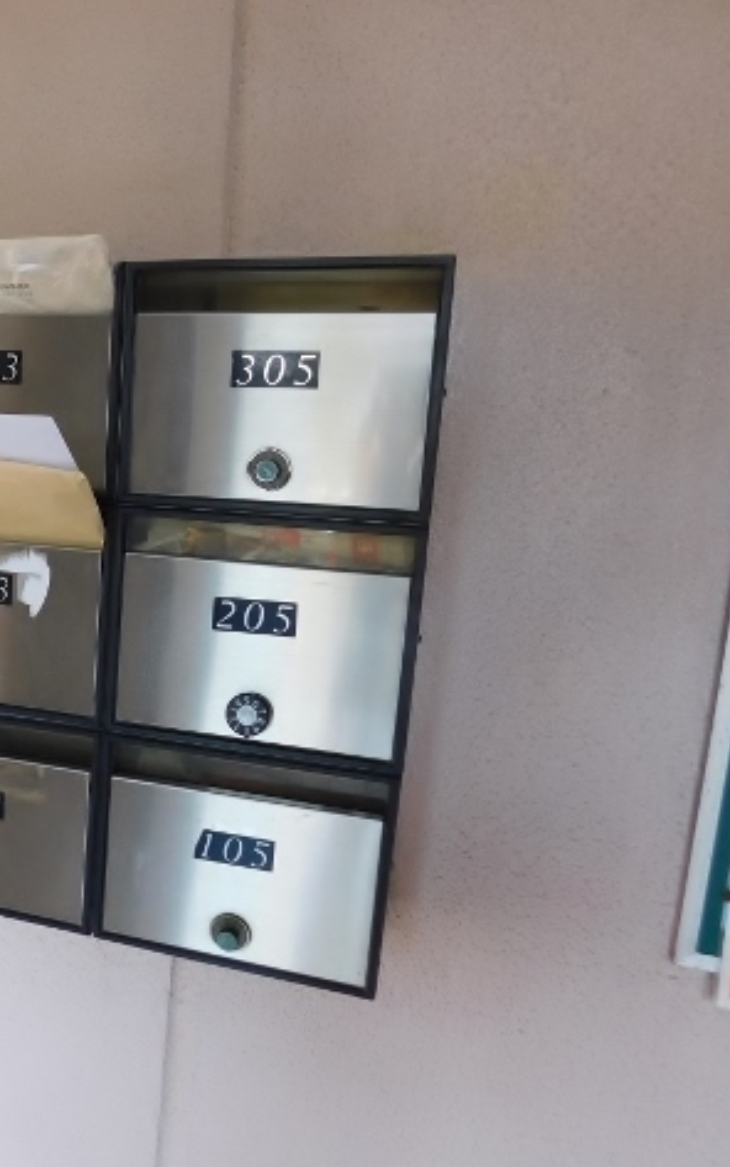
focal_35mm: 33
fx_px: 1049
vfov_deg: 58.1
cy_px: 577
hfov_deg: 34.6
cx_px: -10
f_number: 3
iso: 180
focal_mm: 4
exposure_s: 1/30
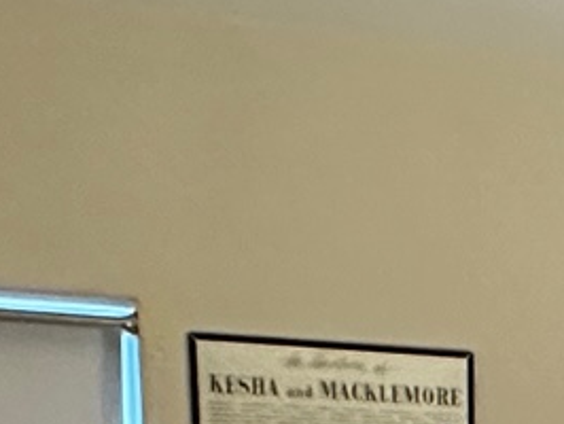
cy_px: 937
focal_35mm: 106
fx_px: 1729
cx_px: 734
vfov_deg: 11.9
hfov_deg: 17.4
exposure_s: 1/60
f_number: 2.2
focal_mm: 2.22
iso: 800
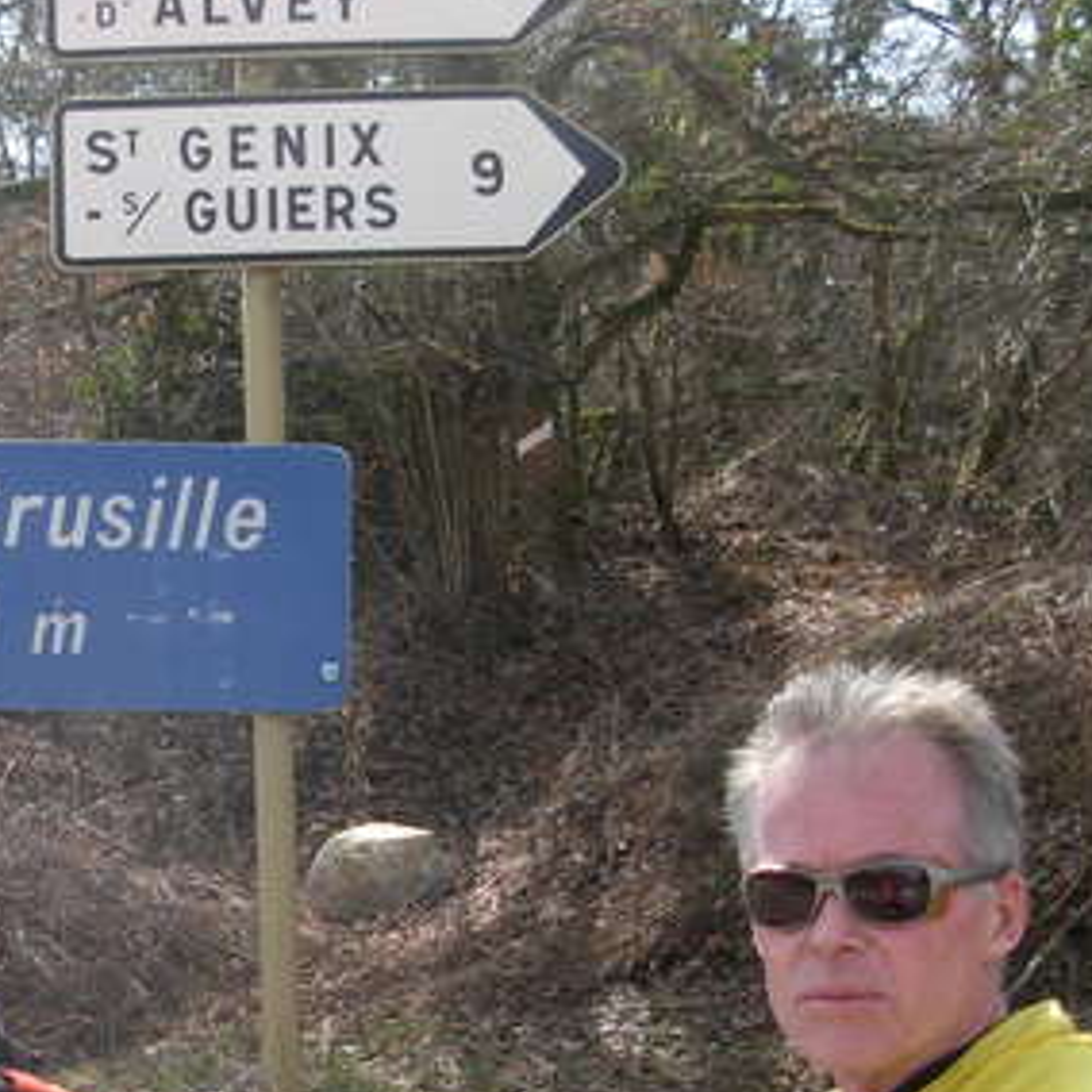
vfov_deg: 24.2
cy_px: 750
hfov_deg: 23.8
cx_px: 142
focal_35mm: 71
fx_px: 2534
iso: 79
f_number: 2.9
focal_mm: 6.3
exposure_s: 1/497
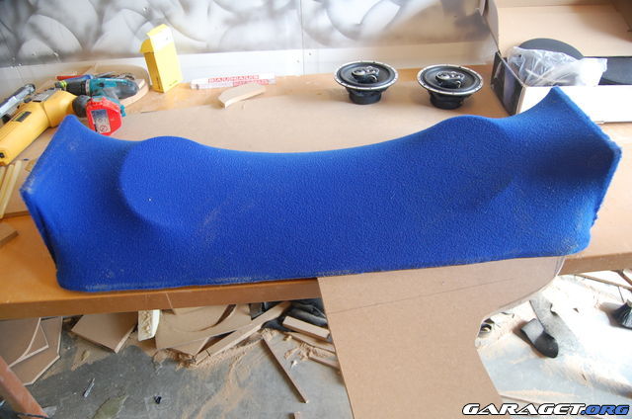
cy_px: 210
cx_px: 316
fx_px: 473
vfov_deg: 47.7
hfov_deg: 67.5
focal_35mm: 27
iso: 400
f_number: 3.5
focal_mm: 18
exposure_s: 1/30
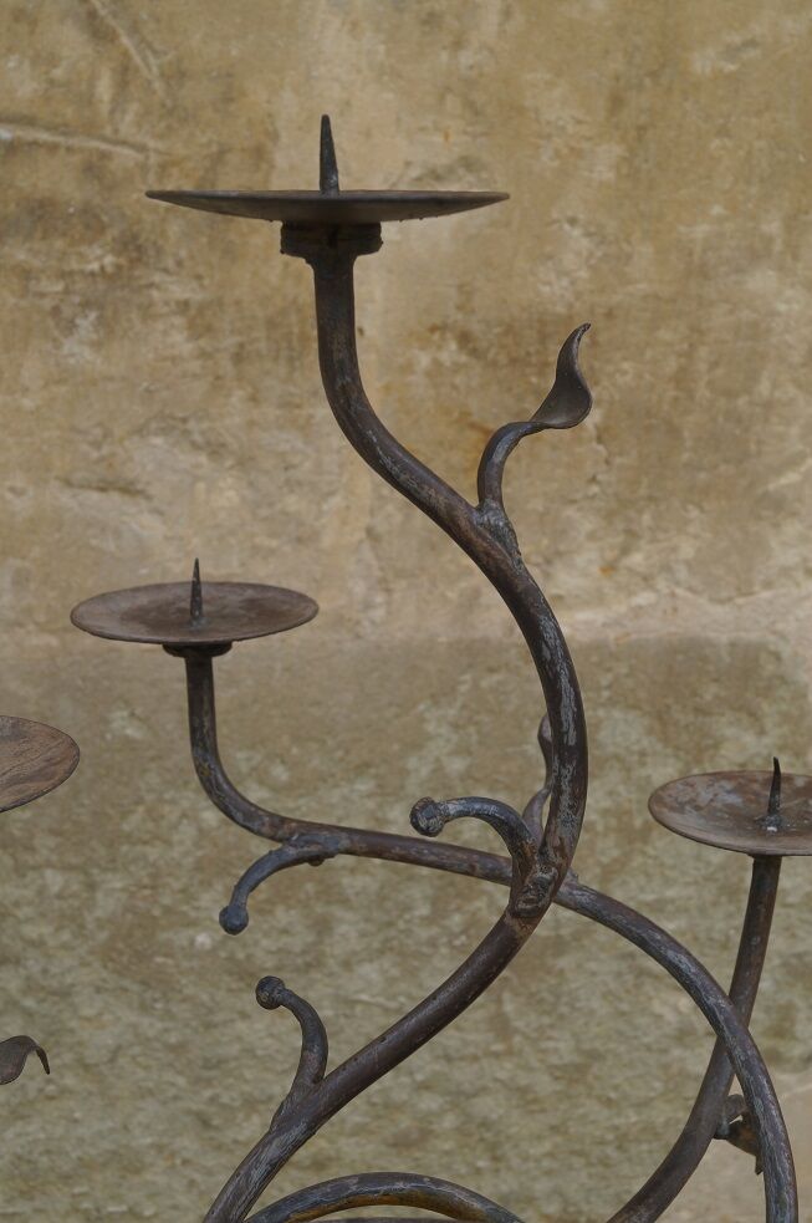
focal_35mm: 45
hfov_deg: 29.8
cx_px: 406
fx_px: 1526
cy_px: 612
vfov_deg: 43.6
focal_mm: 30
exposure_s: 1/160
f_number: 7.1
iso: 100
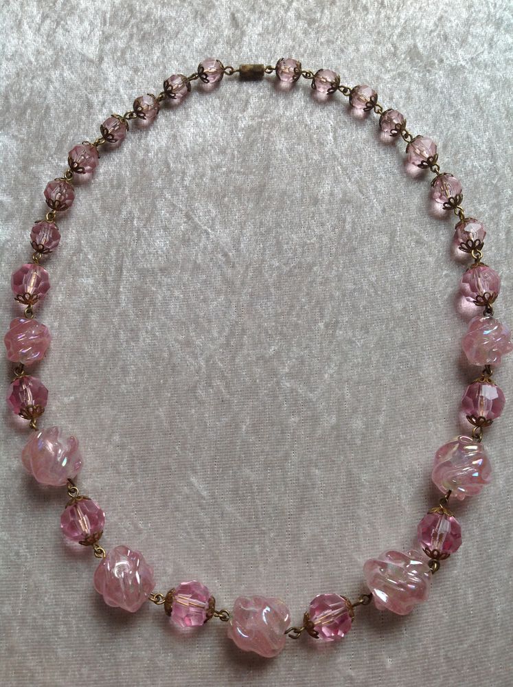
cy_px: 344
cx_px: 256
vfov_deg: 52.7
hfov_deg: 40.6
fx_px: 693
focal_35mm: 35
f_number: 2.4
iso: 64
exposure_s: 1/120
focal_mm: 4.28
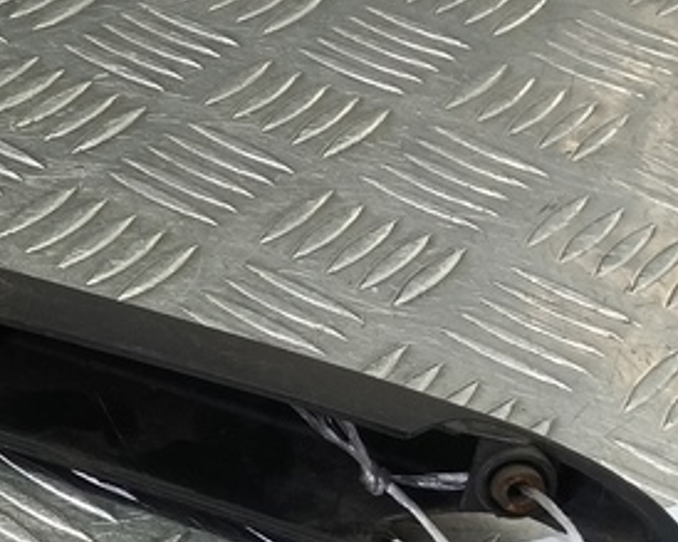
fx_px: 1685
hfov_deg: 19.4
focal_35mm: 84
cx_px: -376
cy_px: 188
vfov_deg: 18.2
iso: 123
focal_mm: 4.11
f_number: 1.6
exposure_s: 1/50
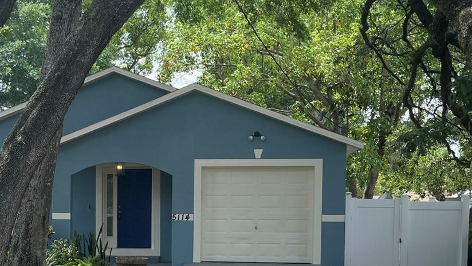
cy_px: 232
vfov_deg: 21.4
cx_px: 124
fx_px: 689
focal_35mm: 55
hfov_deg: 37.0
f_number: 1.6
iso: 50
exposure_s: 1/710
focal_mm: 5.1
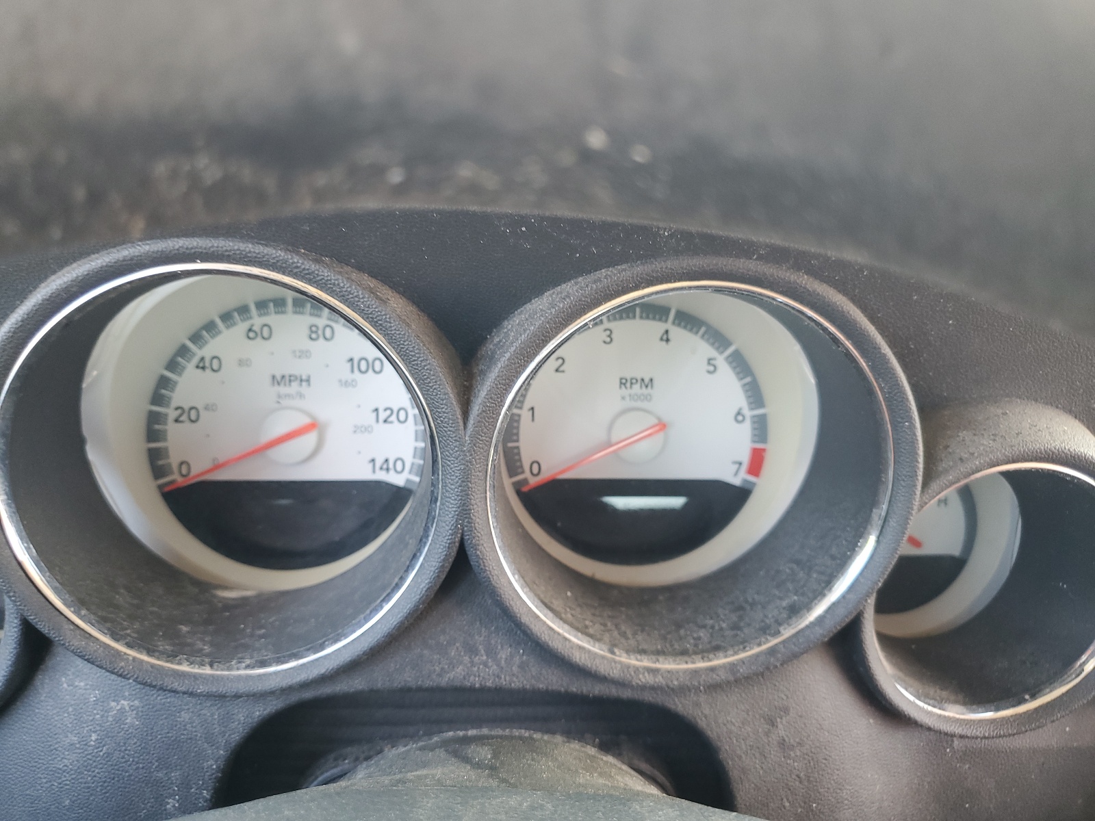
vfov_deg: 53.1
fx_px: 822
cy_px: 410
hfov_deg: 67.3
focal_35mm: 26
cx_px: 548
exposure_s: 1/60.2
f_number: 1.5
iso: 64
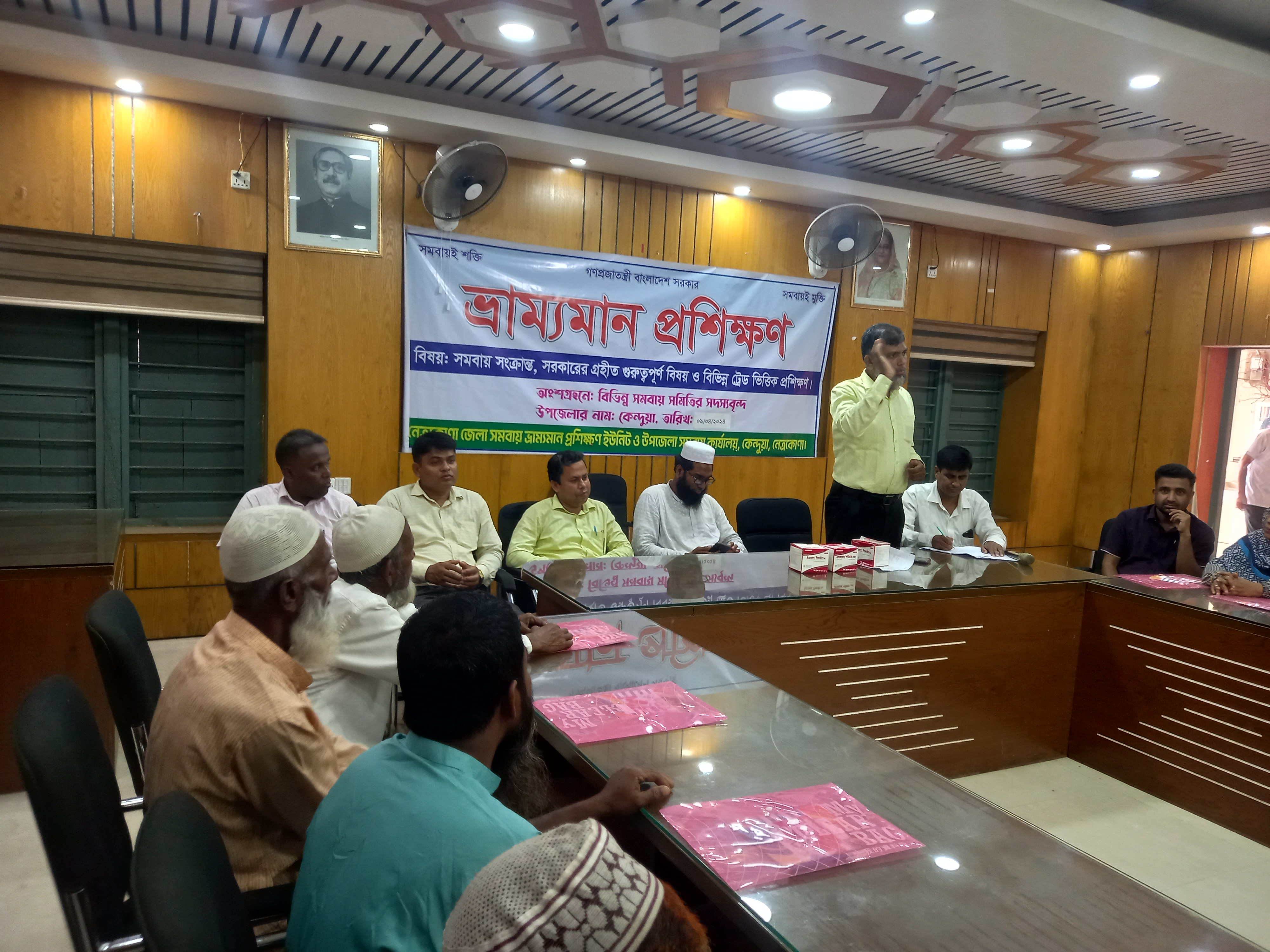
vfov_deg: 54.9
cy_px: 476
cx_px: 635
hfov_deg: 69.4
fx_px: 917
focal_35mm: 25
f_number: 2
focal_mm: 4.6
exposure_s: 1/24
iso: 200
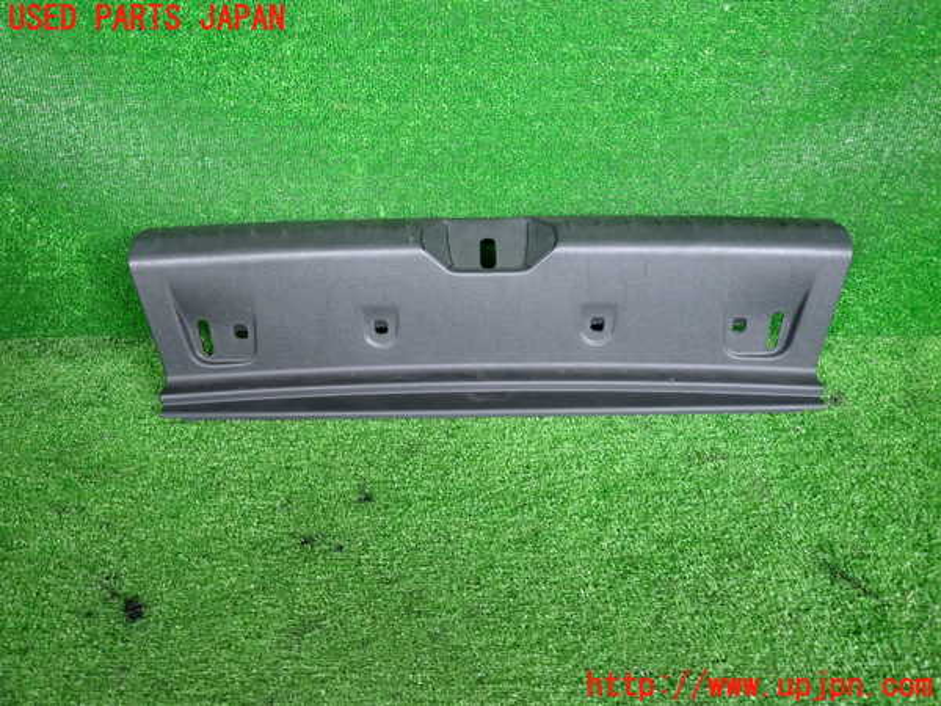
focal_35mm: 25
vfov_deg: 54.9
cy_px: 353
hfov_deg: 69.4
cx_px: 470
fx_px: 680
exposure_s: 1/30
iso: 400
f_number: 2
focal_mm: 4.5
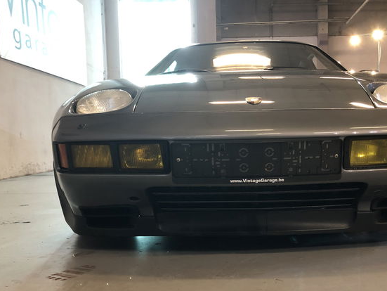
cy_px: 168
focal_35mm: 39
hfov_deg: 47.2
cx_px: 251
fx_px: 436
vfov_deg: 36.8
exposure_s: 1/17
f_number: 1.8
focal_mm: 3.99
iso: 64
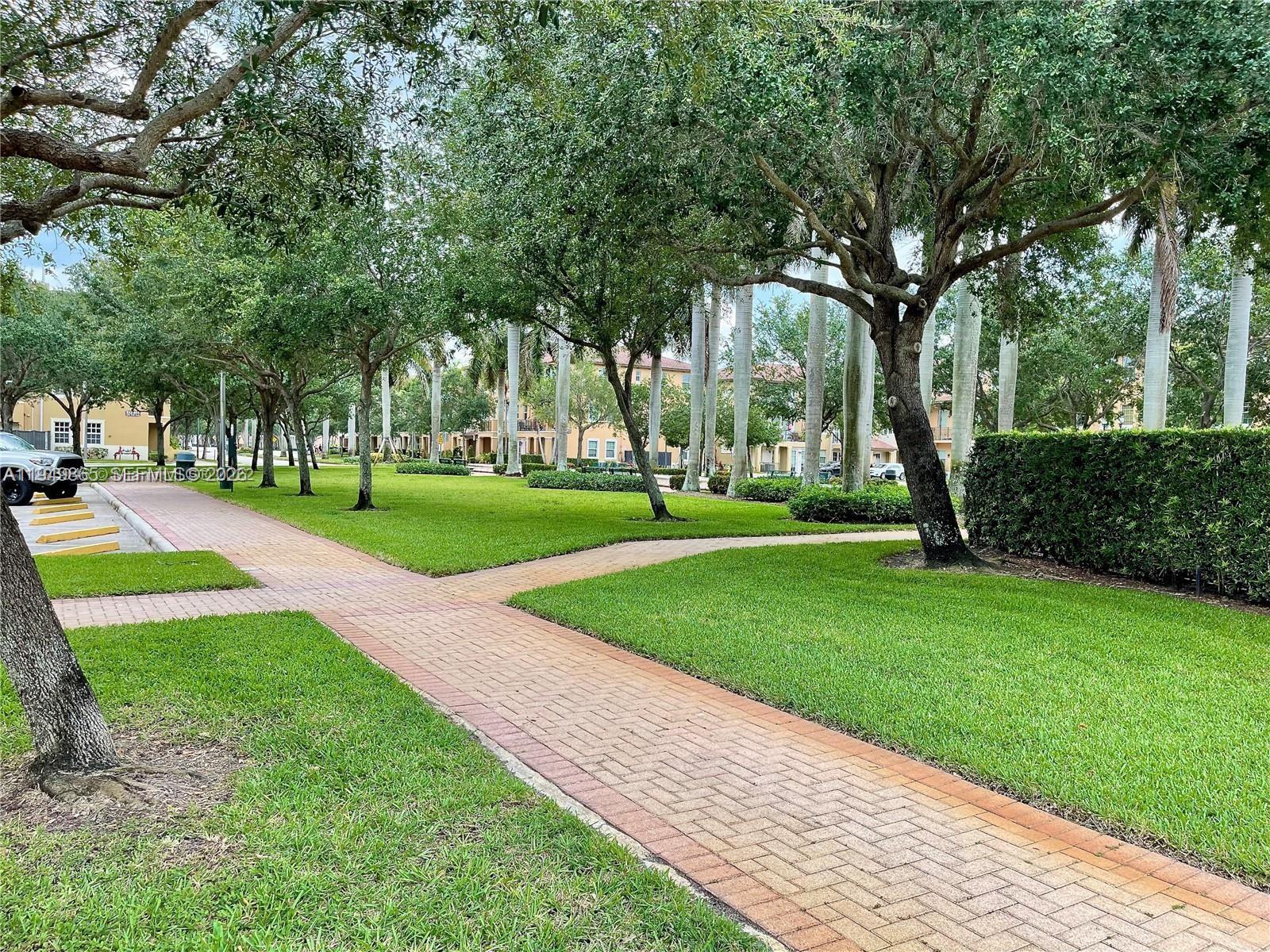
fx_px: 954
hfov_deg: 67.3
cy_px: 476
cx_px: 635
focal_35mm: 26
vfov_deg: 53.1
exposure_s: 1/556
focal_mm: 5.1
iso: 32
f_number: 1.6
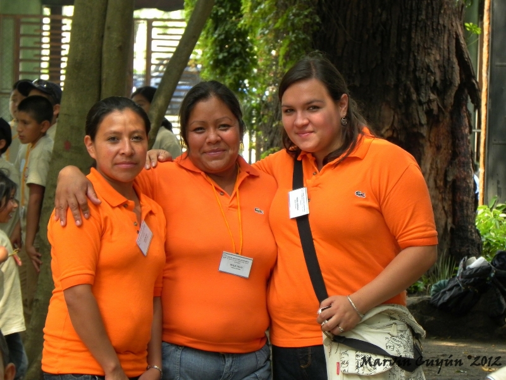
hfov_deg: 9.3
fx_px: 3099
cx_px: 253
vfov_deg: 7.0
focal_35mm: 212
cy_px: 190
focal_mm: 37.7
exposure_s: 1/160
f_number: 5
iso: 400
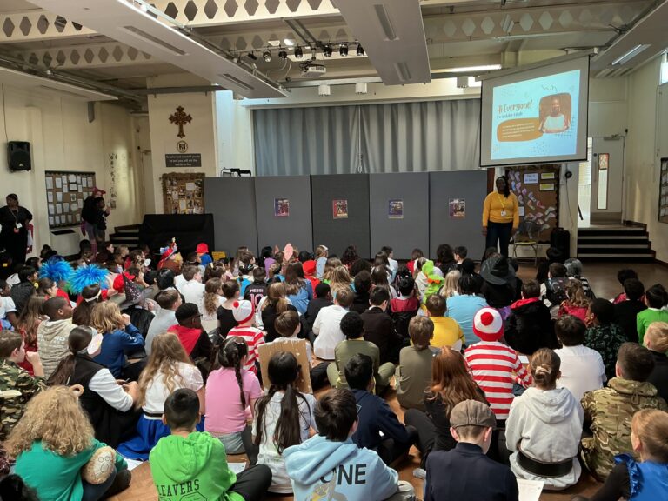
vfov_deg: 48.2
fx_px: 560
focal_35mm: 29
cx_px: 334
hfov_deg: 61.7
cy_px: 250
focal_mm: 3
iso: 125
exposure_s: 1/50
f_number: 1.8
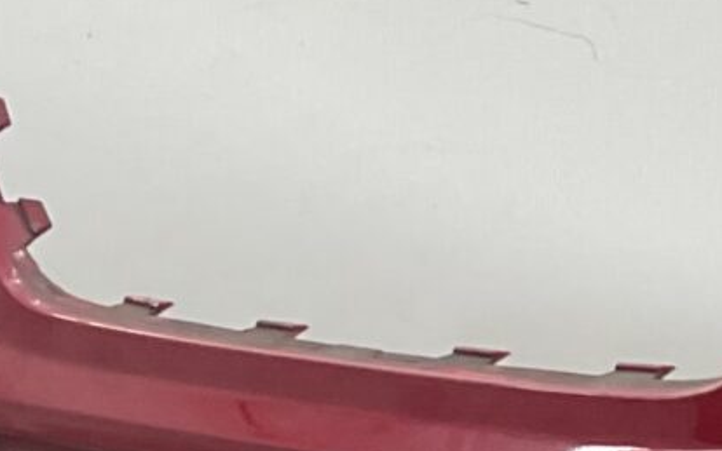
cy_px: 406
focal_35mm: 190
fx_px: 3740
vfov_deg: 6.9
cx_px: 1219
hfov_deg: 10.5
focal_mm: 3
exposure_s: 1/120
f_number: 1.8
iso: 25
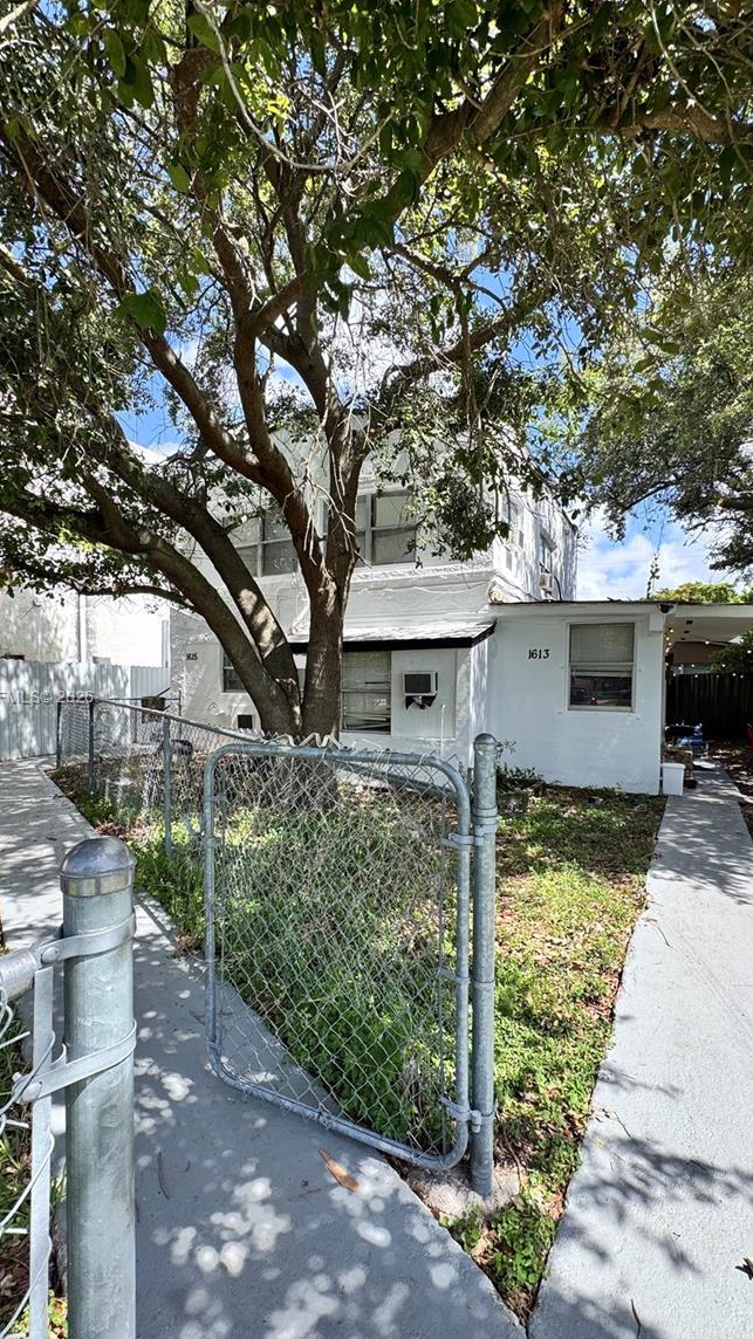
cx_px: 404
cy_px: 699
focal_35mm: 16
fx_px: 568
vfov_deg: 99.3
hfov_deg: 67.0
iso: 40
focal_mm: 2.22
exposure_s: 1/587
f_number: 2.2
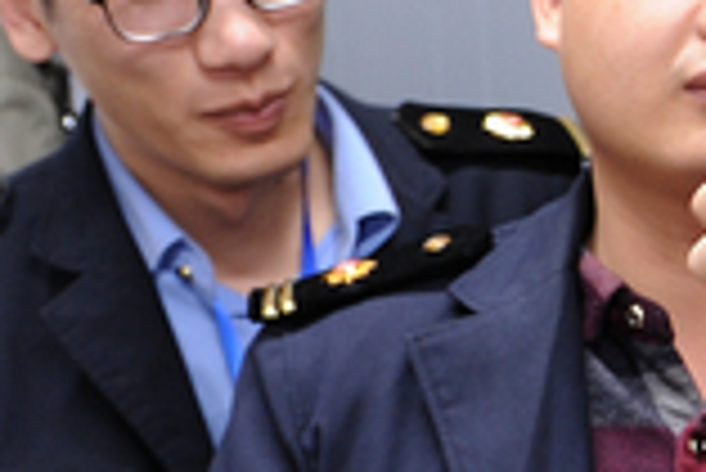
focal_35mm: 149
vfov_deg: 9.2
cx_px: 1133
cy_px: 420
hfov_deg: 12.9
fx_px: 2925
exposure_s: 1/25
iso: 1000
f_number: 4.5
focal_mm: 26
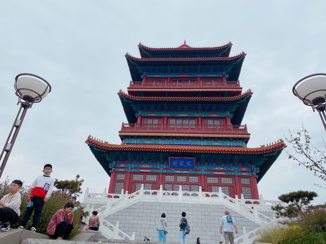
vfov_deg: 53.1
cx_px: 163
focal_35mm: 26
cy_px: 122
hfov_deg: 67.3
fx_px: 245
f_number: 1.8
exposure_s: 1/1504
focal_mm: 4.25
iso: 32
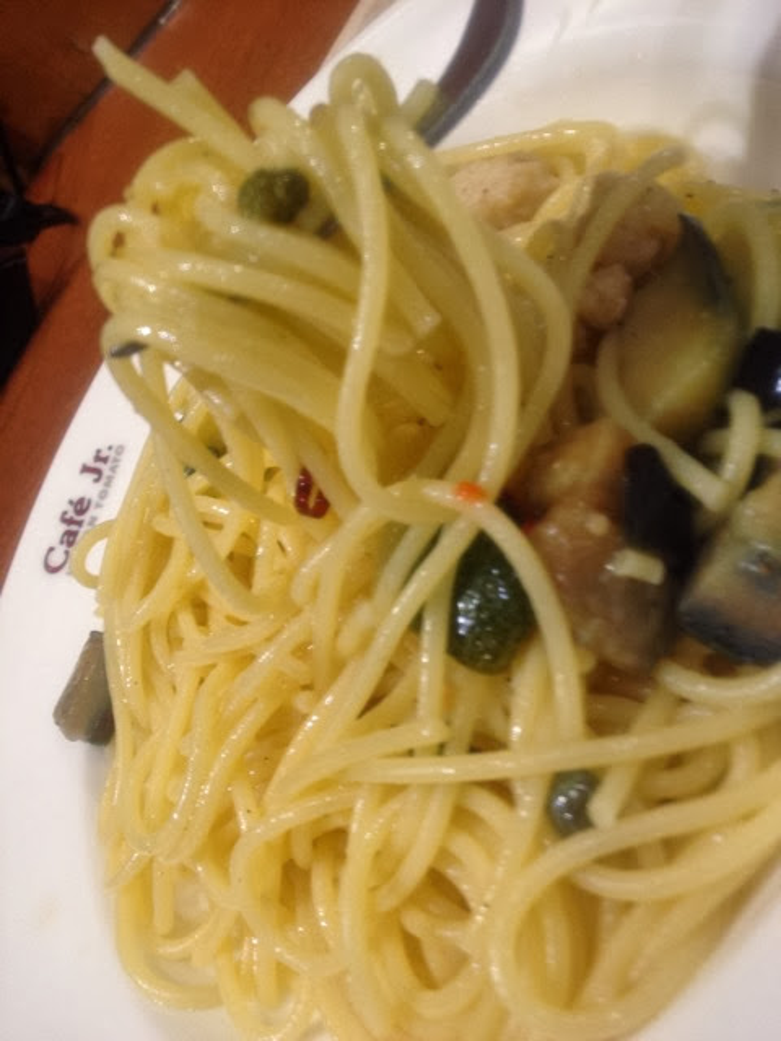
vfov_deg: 52.6
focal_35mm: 35
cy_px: 520
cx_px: 390
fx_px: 1053
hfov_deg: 40.7
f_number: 2.4
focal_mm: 4.28
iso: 64
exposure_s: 1/20
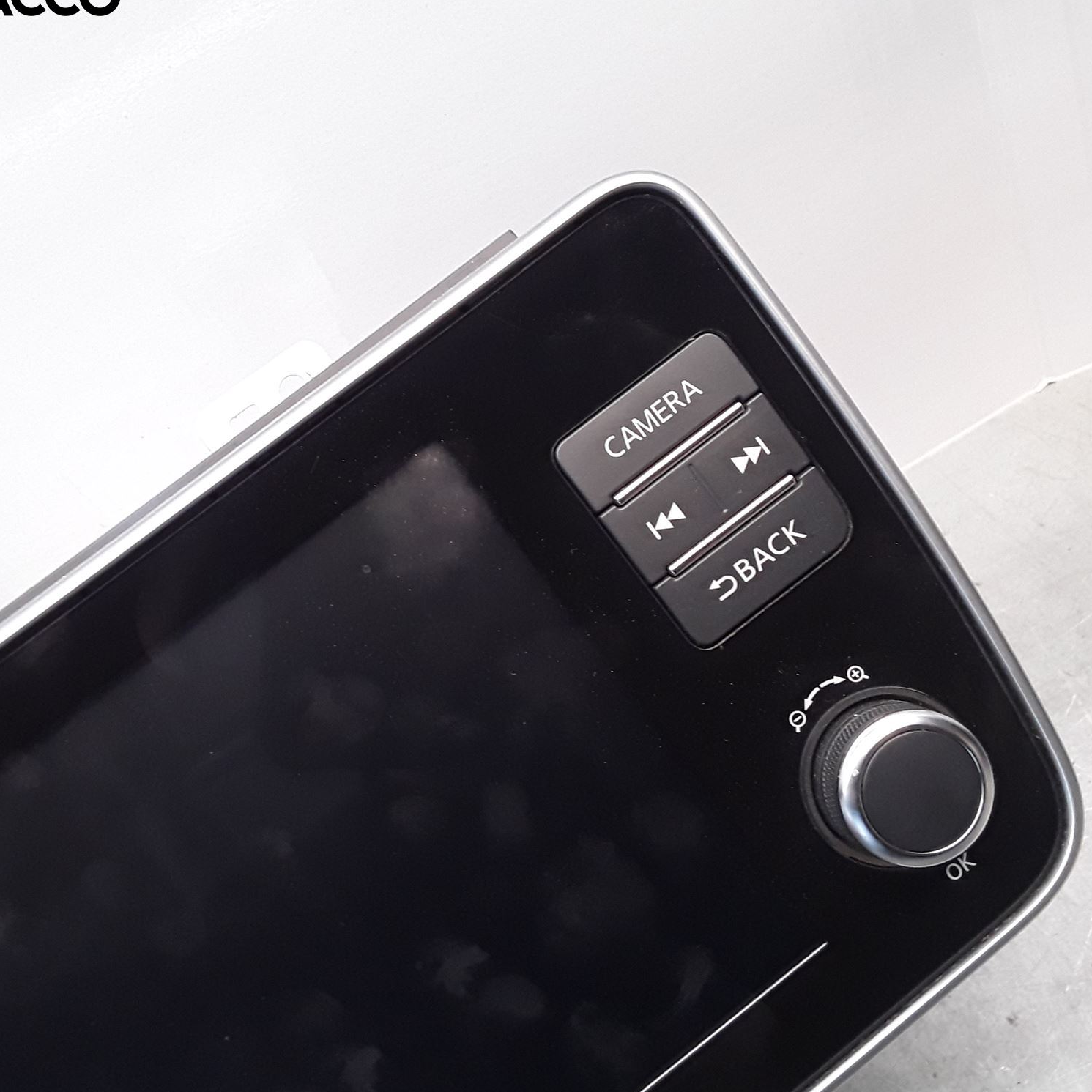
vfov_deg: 48.4
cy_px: 535
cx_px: 420
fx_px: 1213
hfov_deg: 48.1
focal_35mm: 34
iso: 100
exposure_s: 1/100
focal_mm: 2.91
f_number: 1.9
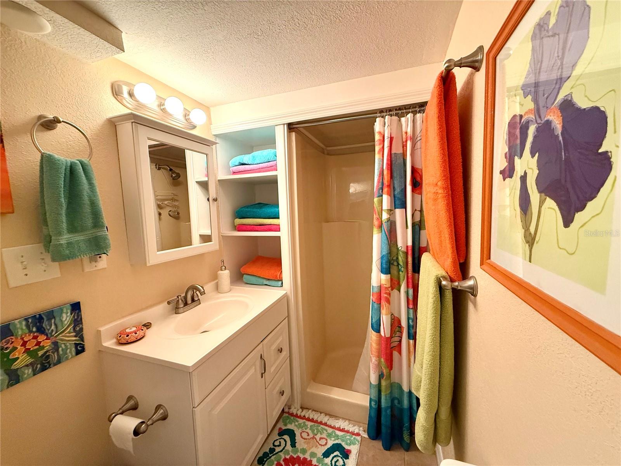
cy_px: 233
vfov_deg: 85.7
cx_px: 310
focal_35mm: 14
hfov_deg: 102.1
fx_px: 251
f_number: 2.2
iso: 400
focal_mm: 2.22
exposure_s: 1/120
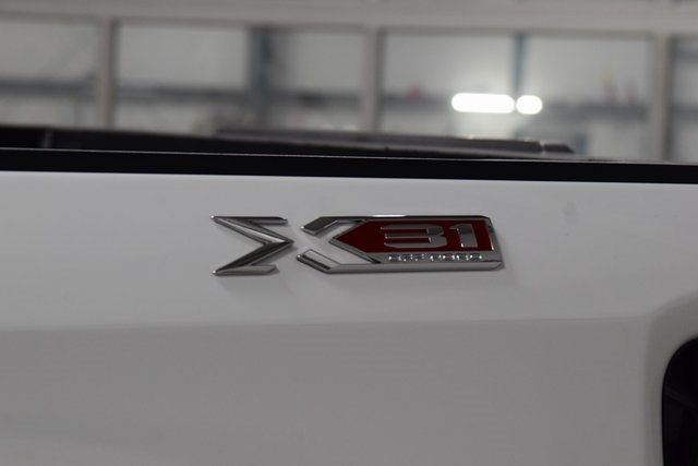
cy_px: 233
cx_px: 349
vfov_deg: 13.0
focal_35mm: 105
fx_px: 2036
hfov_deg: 19.5
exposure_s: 1/125
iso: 1600
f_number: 7.1
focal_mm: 70
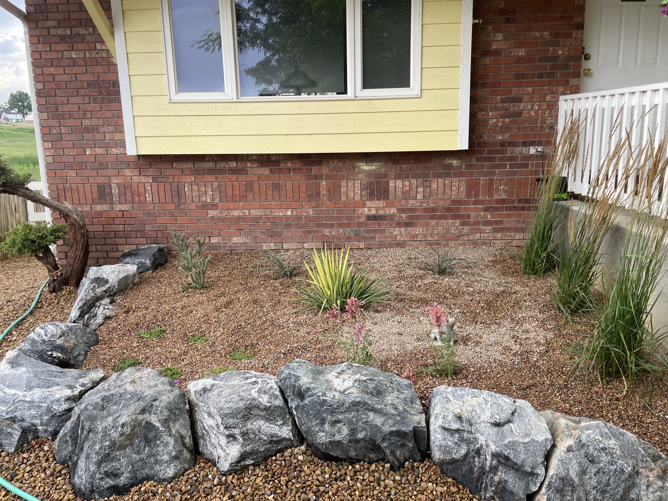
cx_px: 334
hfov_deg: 67.3
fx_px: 502
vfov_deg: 53.1
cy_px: 250
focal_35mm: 26
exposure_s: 1/467
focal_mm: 4.2
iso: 32
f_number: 1.6
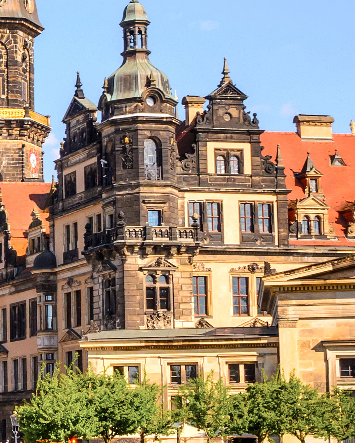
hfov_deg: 13.1
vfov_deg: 18.1
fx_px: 1392
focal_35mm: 106
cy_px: 186
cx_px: -295
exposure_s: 1/320
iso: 200
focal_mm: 20
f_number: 10
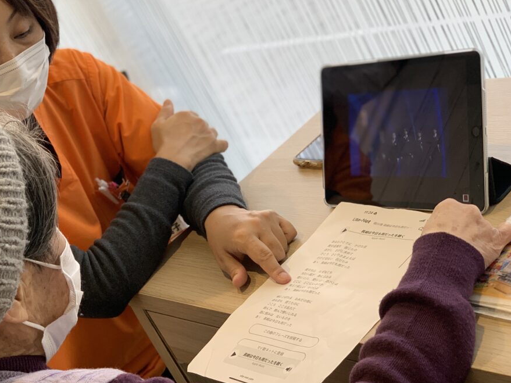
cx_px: 173
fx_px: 1048
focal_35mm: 71
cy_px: 191
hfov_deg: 27.2
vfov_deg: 20.7
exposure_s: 1/122
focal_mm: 6
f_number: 2.4
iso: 64
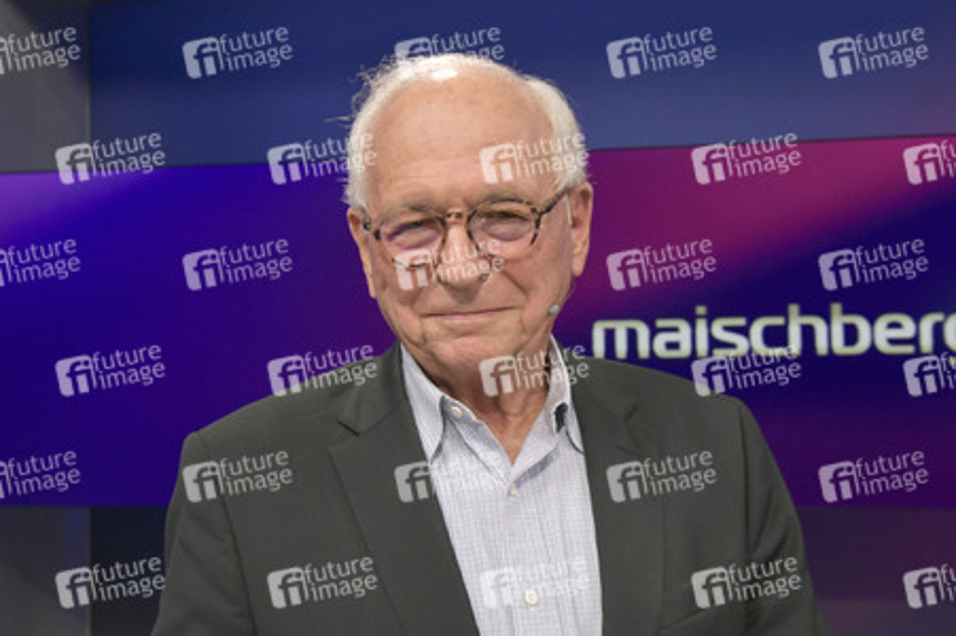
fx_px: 1274
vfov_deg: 28.0
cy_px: 318
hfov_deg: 41.1
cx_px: 478
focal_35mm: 48
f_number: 7.1
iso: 2000
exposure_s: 1/200
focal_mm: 48
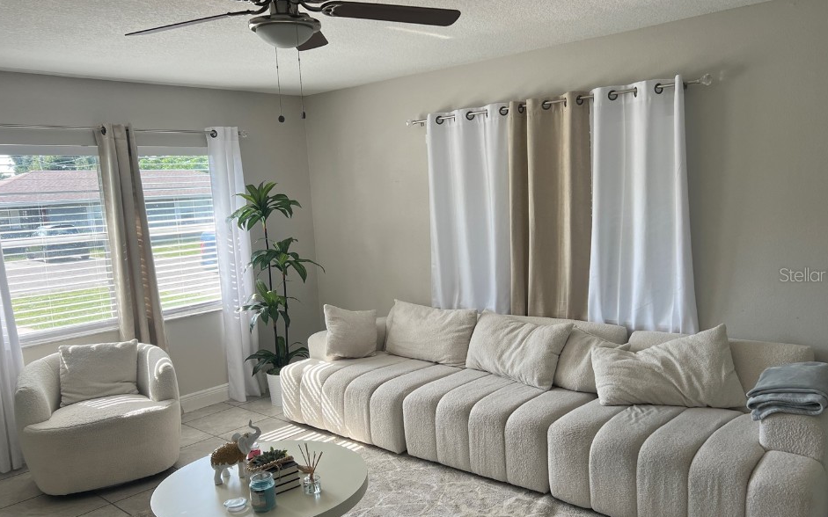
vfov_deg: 41.8
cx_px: 412
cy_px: 274
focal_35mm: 30
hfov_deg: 62.9
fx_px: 677
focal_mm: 5.7
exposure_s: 1/335
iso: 50
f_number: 1.5
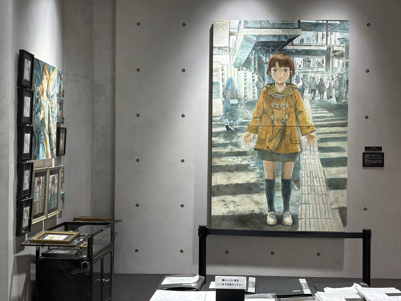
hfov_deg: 36.8
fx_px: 602
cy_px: 150
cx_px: 200
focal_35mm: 52
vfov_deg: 28.0
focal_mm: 5.96
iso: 64
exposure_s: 1/100
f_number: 1.6
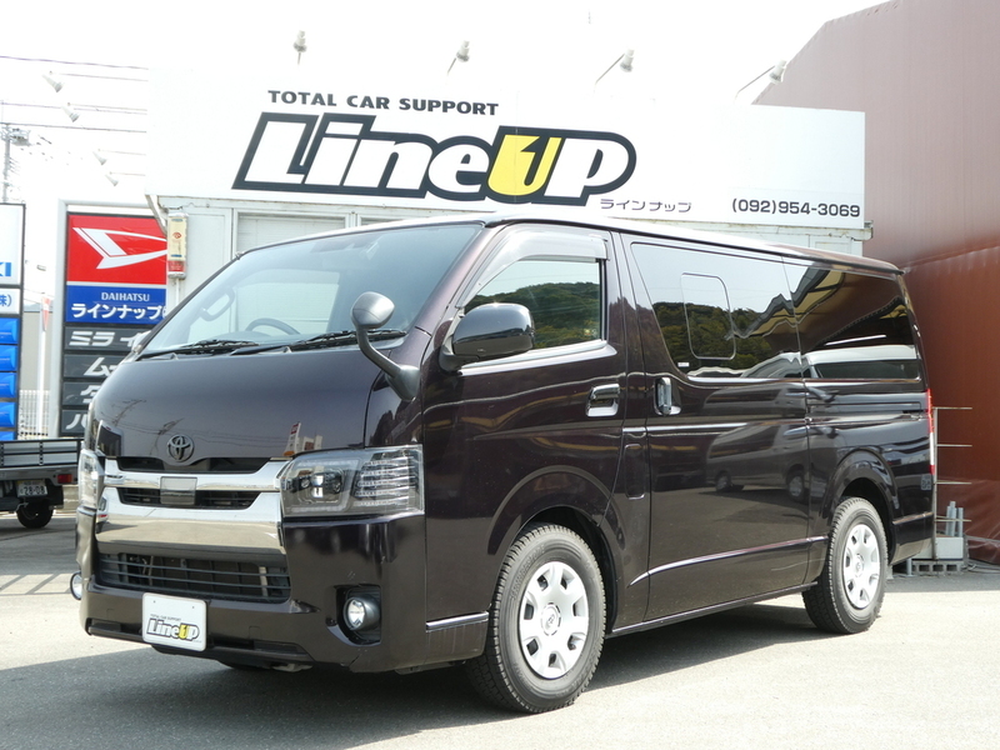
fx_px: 1358
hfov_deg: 40.4
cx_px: 500
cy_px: 375
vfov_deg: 30.9
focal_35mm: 47
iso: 80
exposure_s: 1/125
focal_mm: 8.4
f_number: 4
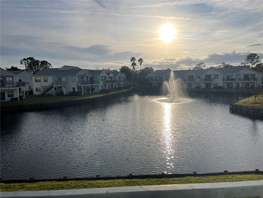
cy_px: 99
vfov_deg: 54.9
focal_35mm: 25
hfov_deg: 69.4
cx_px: 132
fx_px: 190
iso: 32
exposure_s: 1/12048
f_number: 1.6
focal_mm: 5.1
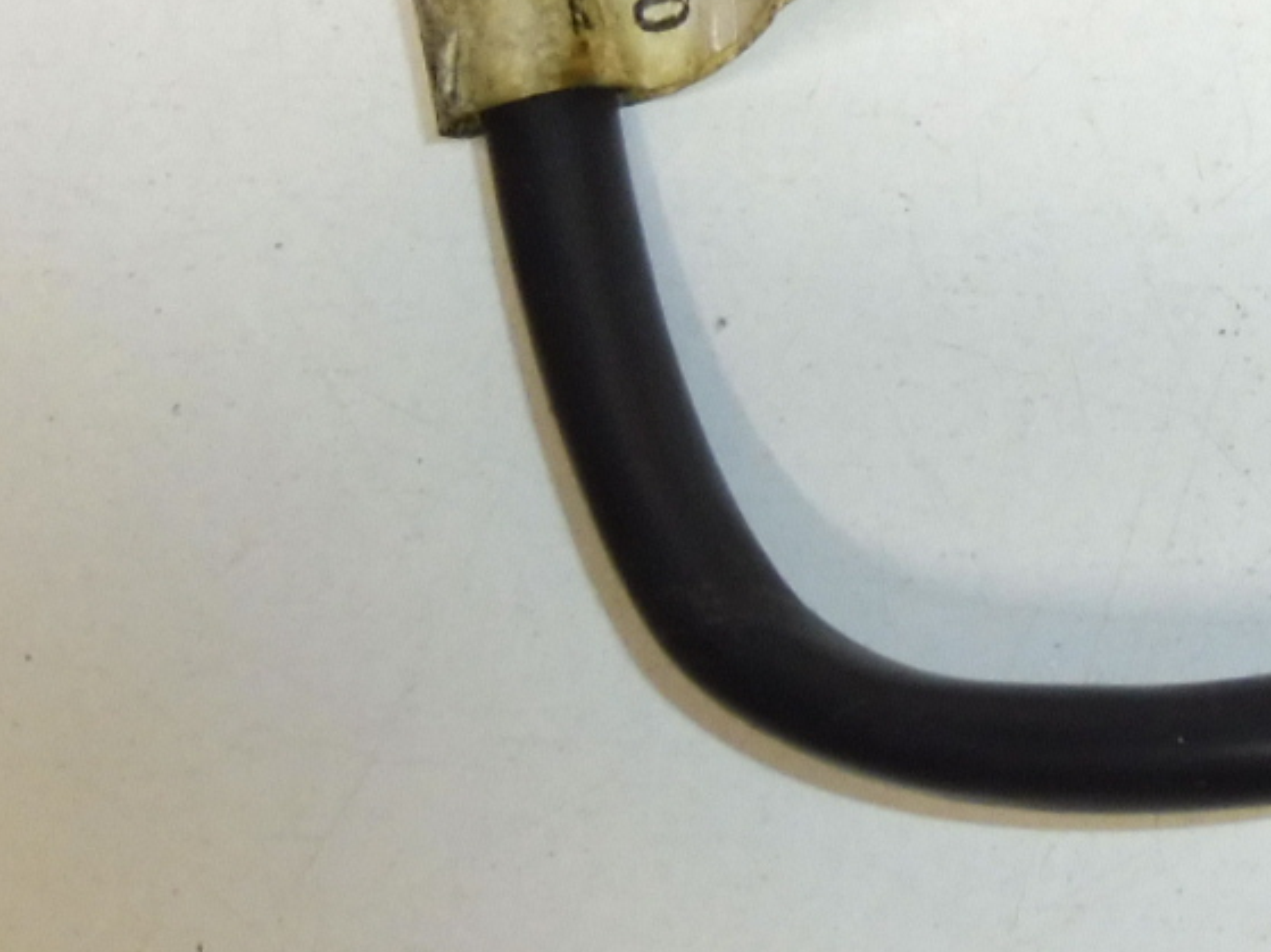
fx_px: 3230
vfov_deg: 16.3
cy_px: -102
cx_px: 2124
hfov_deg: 18.5
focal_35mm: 88
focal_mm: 4.3
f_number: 3.5
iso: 200
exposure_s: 1/100
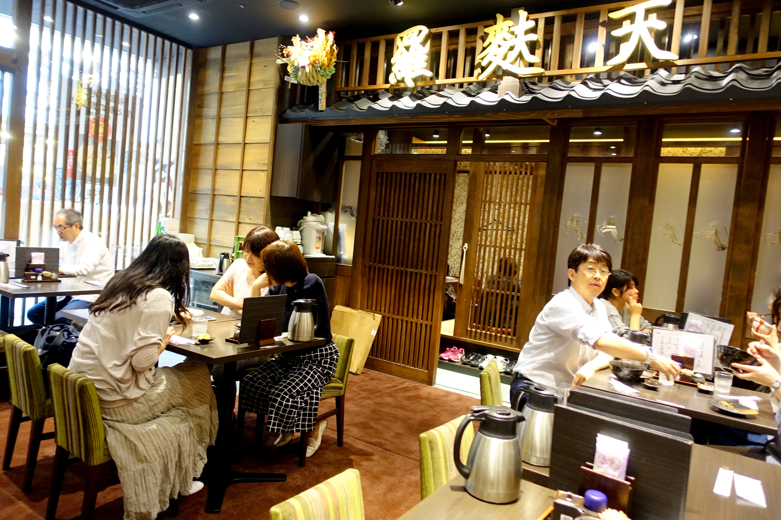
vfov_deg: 53.1
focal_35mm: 24
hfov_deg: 73.7
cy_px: 260
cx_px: 390
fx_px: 521
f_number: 1.8
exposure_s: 1/30
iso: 500
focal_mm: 8.8
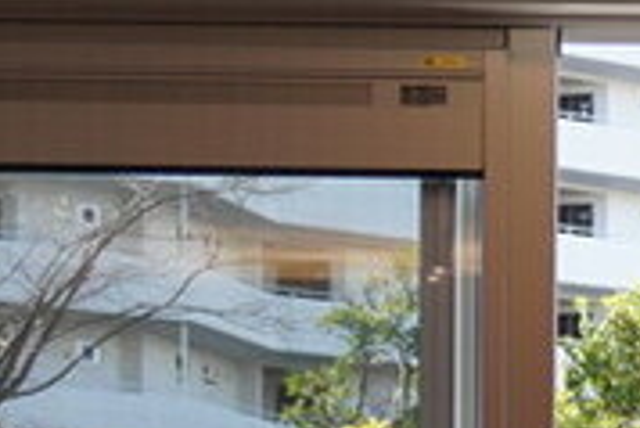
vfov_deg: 9.4
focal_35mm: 138
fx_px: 2459
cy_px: 782
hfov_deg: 14.0
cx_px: 935
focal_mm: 21
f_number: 4
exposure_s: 1/500
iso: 500
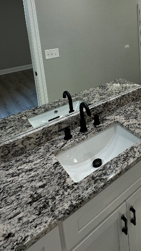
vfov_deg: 60.2
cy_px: 46
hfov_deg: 33.9
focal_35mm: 29
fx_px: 193
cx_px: 161
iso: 125
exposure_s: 1/120
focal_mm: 2.22
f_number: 2.2
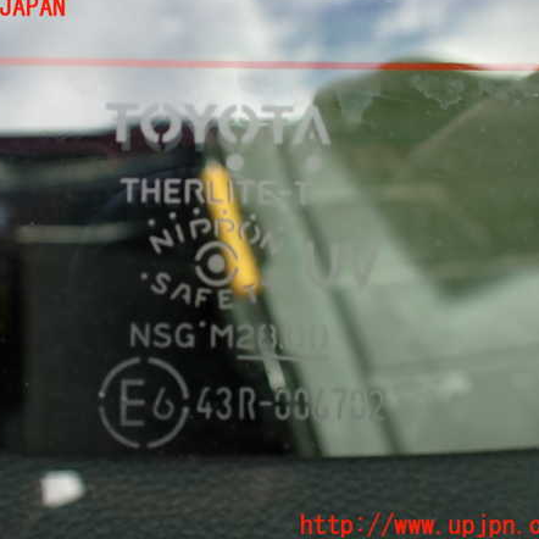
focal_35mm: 36
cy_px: 267
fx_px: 634
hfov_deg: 45.7
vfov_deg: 46.0
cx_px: 210
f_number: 2.3
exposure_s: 1/200
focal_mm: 5.4
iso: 100
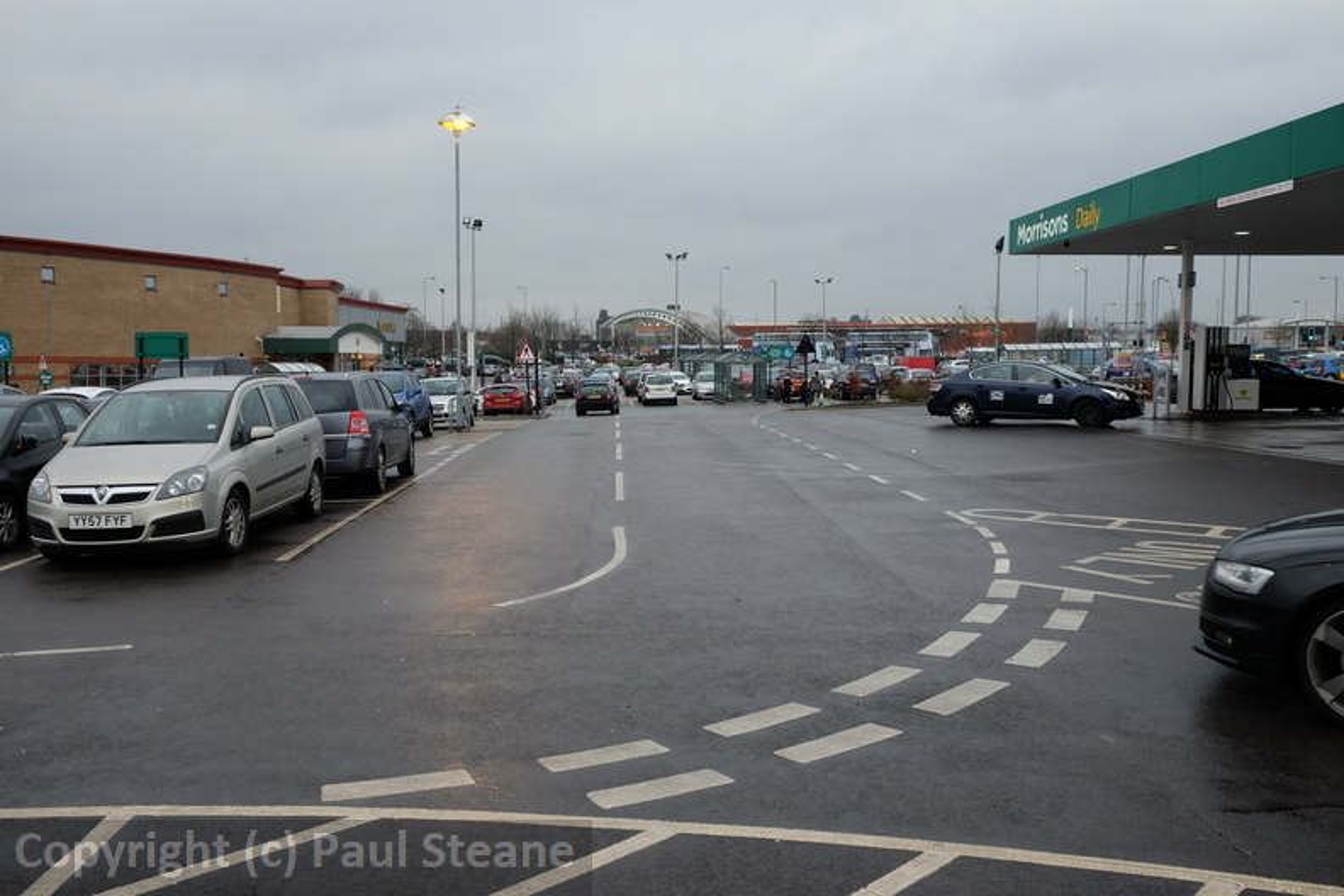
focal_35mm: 32
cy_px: 448
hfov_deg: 58.7
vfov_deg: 41.1
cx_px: 672
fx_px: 1195
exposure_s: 1/180
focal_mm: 21.4
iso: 1000
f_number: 9
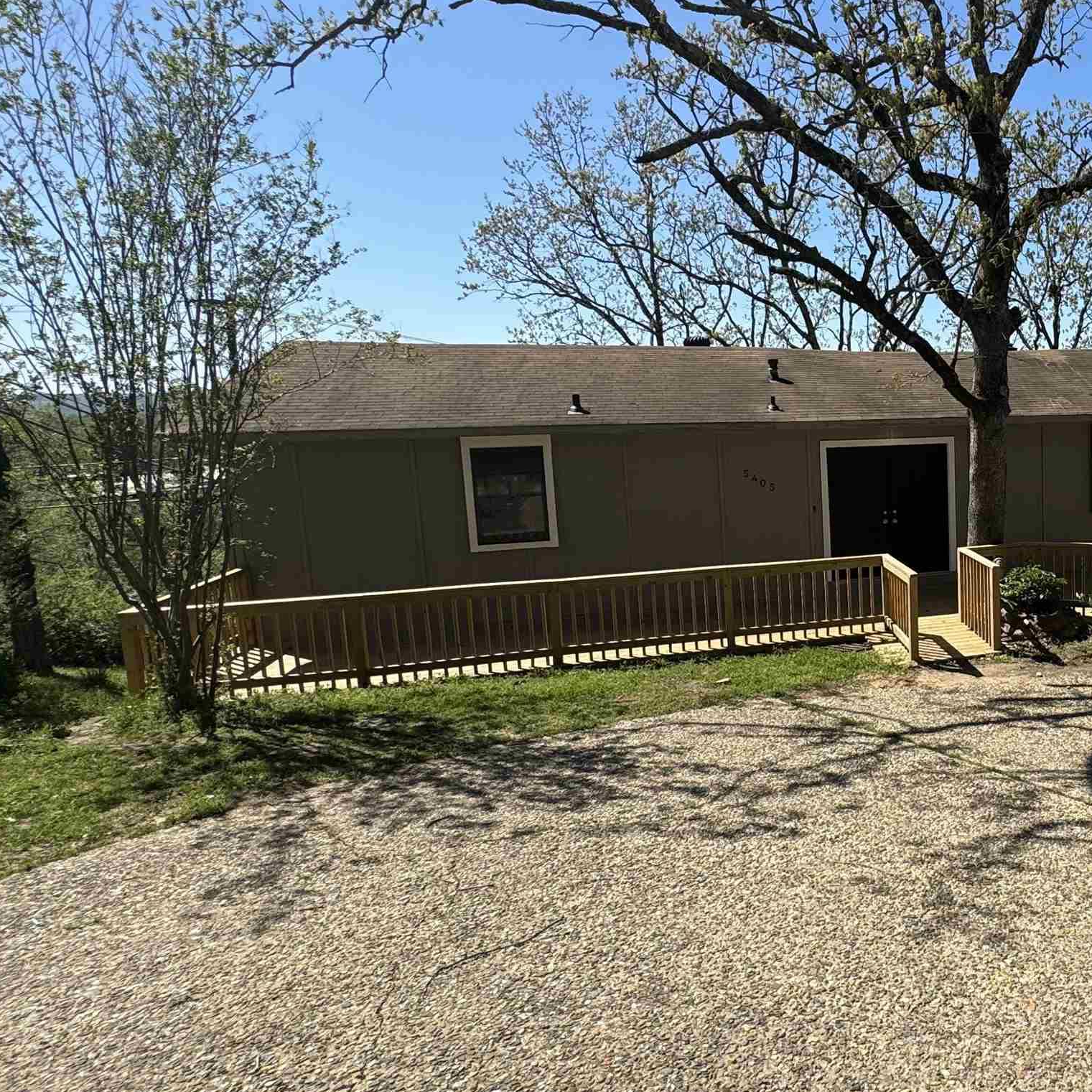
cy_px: 504
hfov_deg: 53.1
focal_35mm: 25
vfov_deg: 62.8
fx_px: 892
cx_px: 1030
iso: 50
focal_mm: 2.22
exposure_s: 1/1370
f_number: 2.2
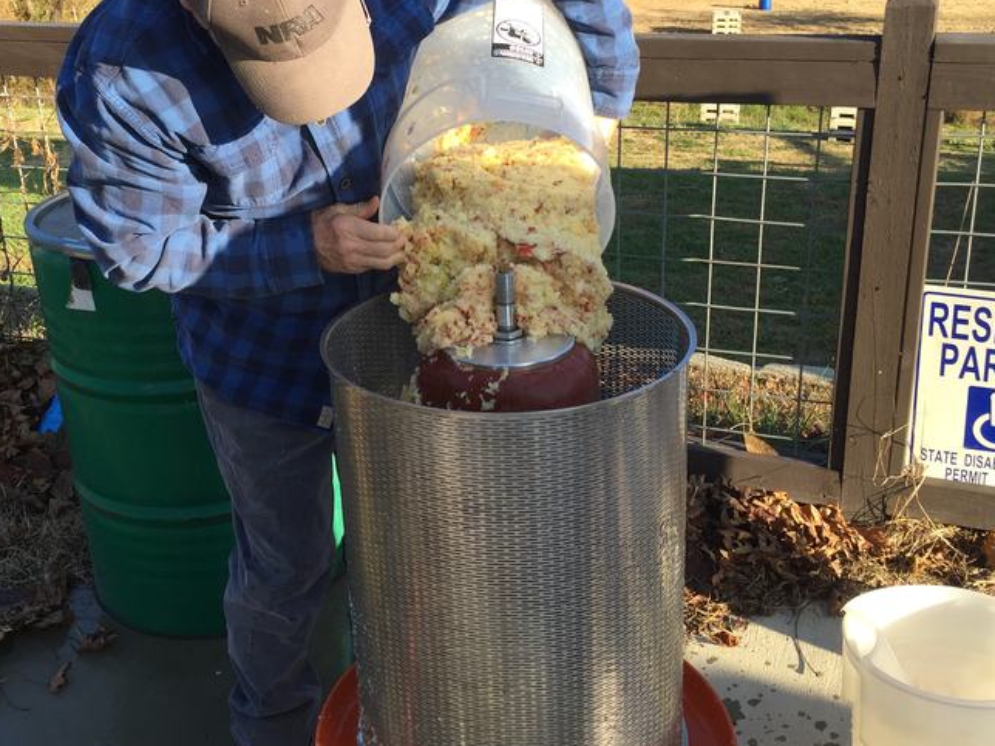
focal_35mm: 42
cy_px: 310
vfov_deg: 34.3
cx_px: 407
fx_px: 1207
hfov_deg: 44.6
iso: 32
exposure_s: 1/488
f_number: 2.2
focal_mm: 4.15
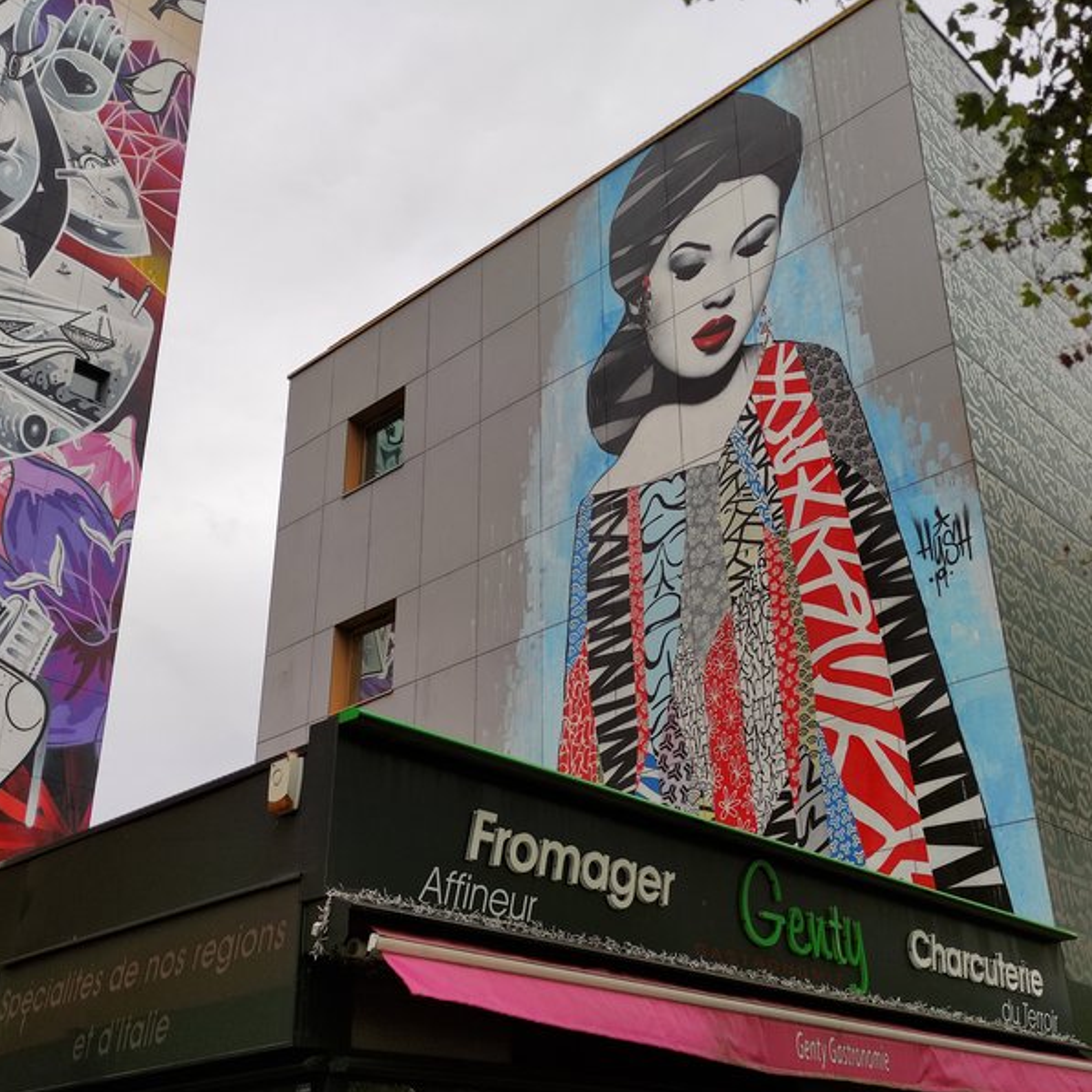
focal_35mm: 30
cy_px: 540
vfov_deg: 54.0
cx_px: 580
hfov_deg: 54.0
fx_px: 1071
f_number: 1.89
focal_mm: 5.43
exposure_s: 1/1120
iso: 50
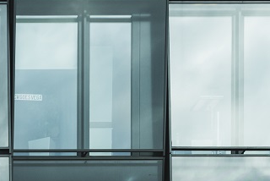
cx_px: 566
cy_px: -13
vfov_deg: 4.9
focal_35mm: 281
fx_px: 2109
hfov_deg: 7.0
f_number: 8
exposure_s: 1/400
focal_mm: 60
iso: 400
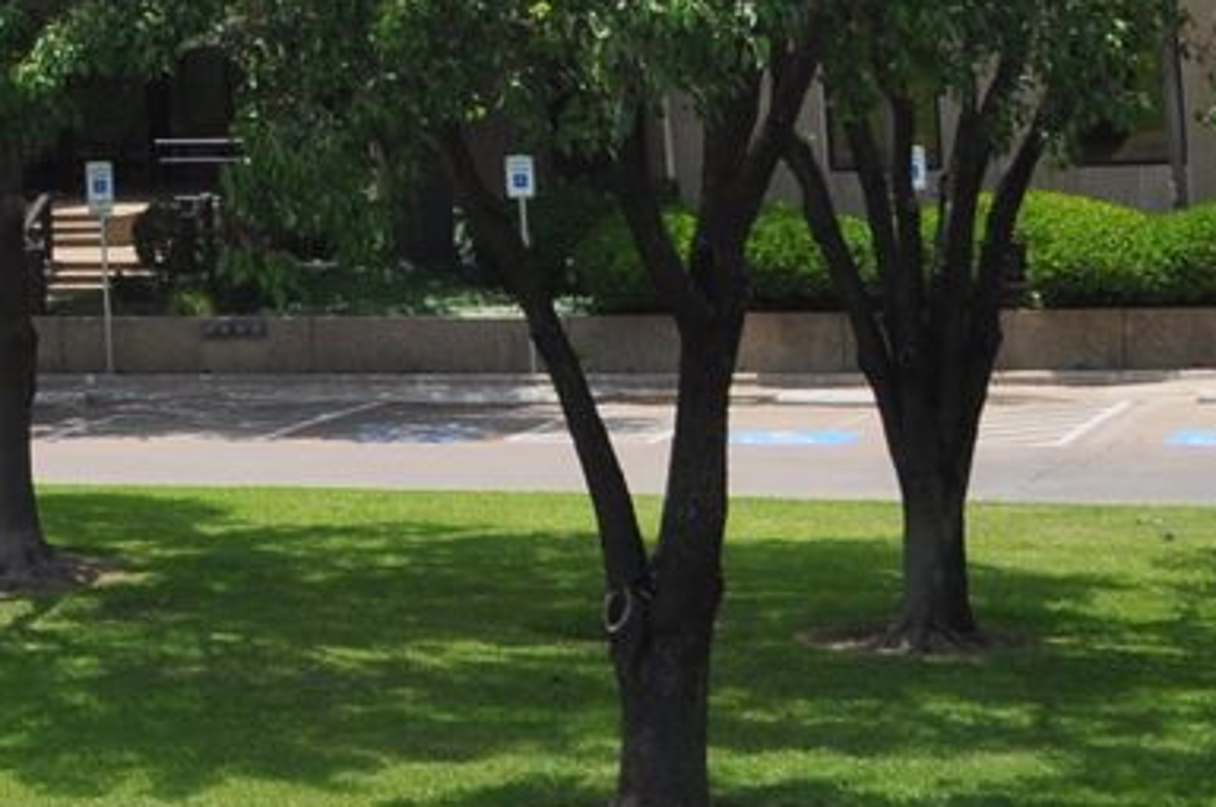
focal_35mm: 176
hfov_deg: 10.8
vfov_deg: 7.5
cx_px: -1118
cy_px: -798
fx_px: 5937
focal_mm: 22
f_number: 9
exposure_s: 1/320
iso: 200
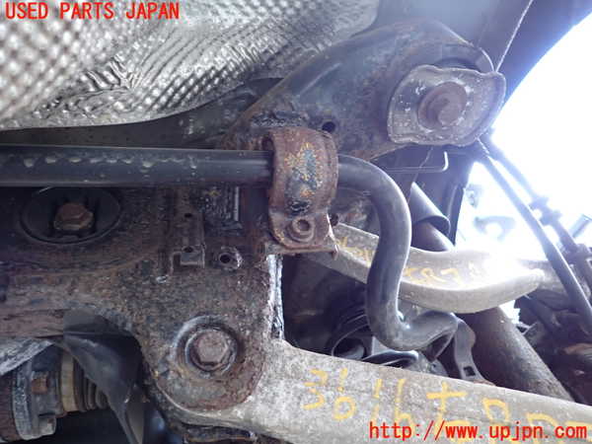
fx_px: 428
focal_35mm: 25
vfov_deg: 54.9
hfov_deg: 69.4
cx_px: 296
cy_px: 222
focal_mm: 4.5
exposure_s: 1/50
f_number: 2
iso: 200
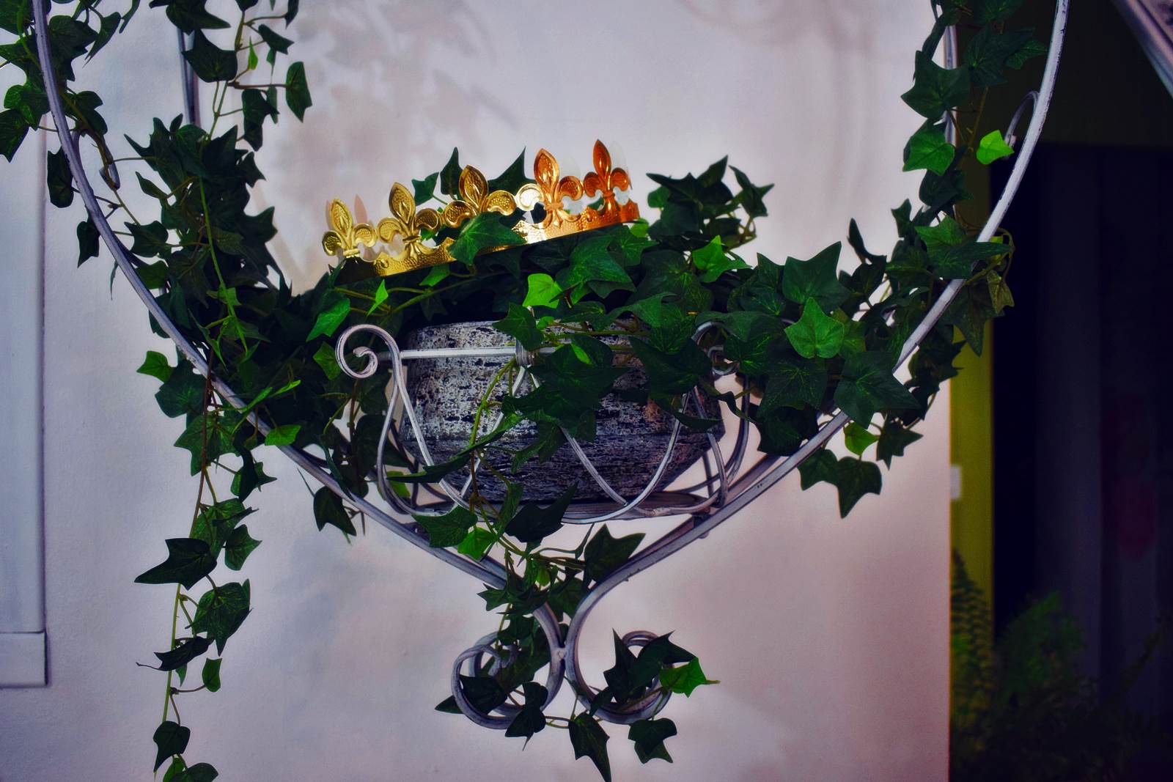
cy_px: 391
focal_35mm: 34
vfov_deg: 38.4
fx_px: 1124
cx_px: 586
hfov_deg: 55.1
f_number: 3.8
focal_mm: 23
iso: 1250
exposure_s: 1/60
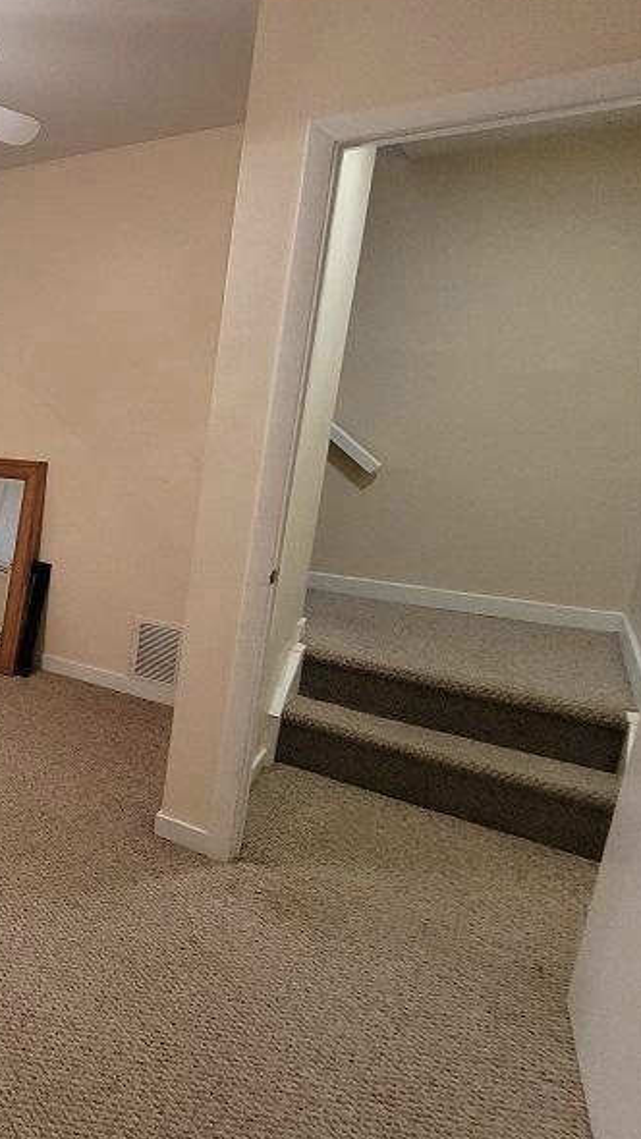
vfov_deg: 76.3
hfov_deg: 32.4
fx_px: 725
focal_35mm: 24
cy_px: 541
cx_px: -236
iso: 400
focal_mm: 1.74
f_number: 2.2
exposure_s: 1/40
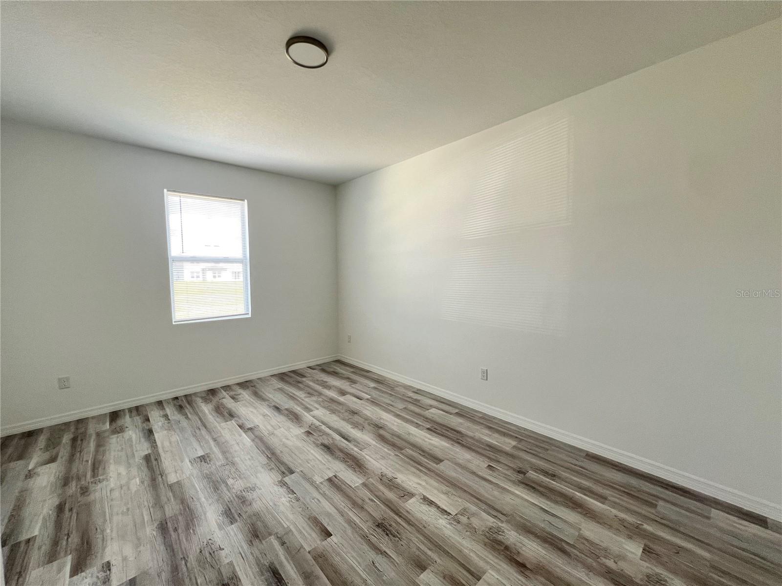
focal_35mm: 13
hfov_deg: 106.2
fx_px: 294
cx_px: 391
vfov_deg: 89.9
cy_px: 293
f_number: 1.8
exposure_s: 1/99
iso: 200
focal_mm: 1.57
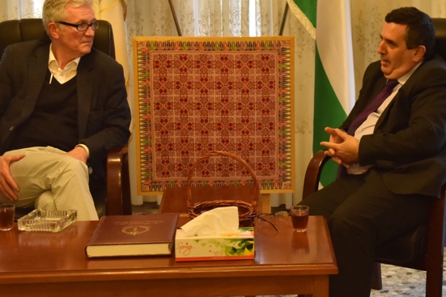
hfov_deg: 21.8
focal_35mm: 93
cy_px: 128
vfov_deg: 14.7
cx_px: 316
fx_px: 1152
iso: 2500
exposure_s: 1/200
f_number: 5.6
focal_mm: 50
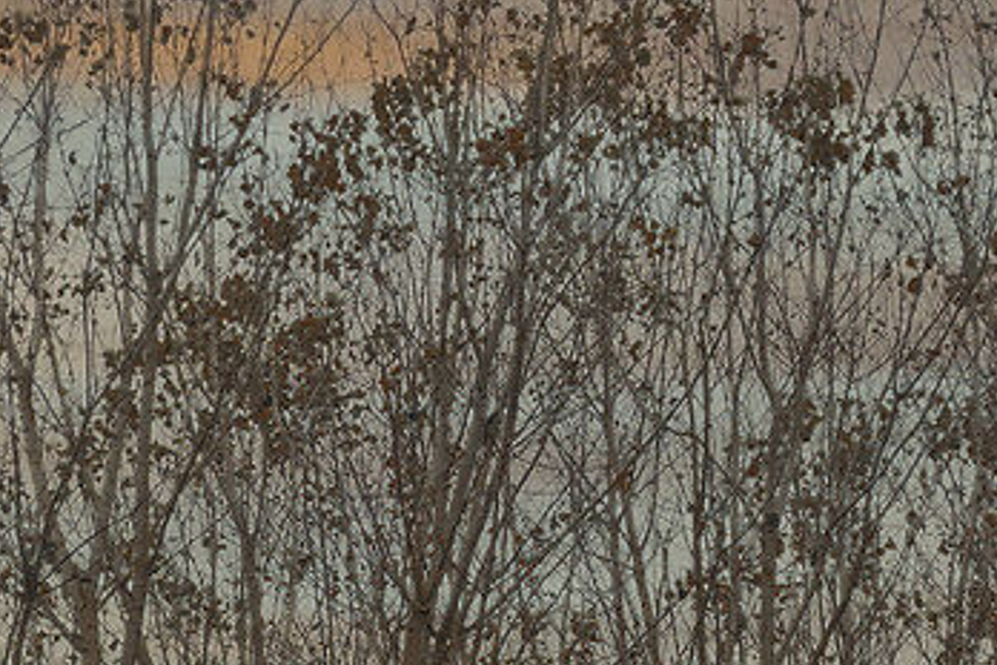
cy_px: 1169
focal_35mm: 310
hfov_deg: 6.2
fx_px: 8585
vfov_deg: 4.4
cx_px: -1891
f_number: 4
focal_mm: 45
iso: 50
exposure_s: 1/200
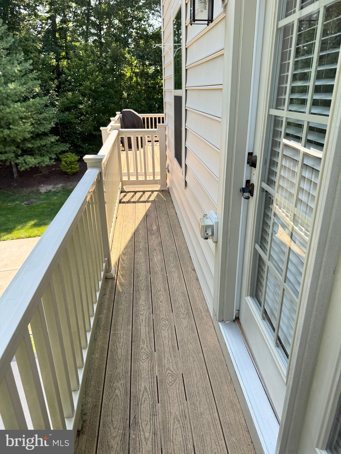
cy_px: 227
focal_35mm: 24
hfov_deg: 56.8
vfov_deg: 71.6
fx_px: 315
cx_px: 170
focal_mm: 6.76
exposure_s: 1/912
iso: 80
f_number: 1.78
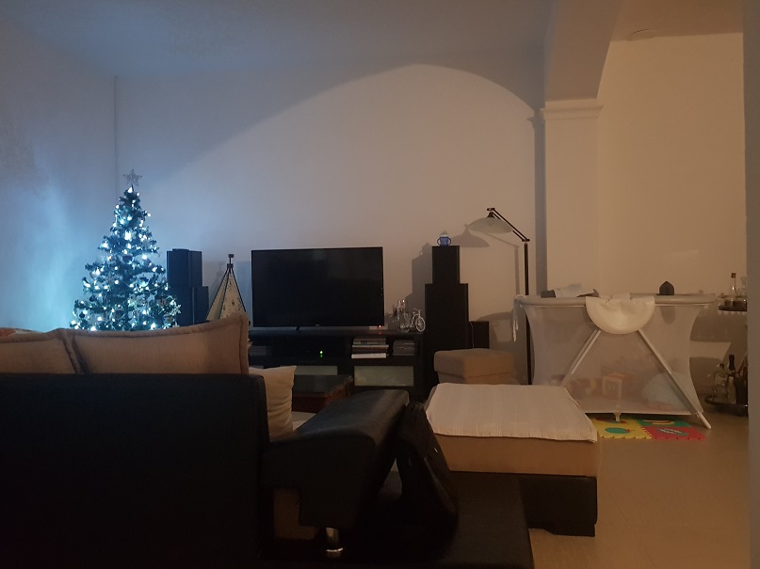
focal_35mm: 26
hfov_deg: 67.3
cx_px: 380
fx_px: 571
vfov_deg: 53.1
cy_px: 284
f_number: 1.7
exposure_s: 1/10
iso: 500
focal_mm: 4.2
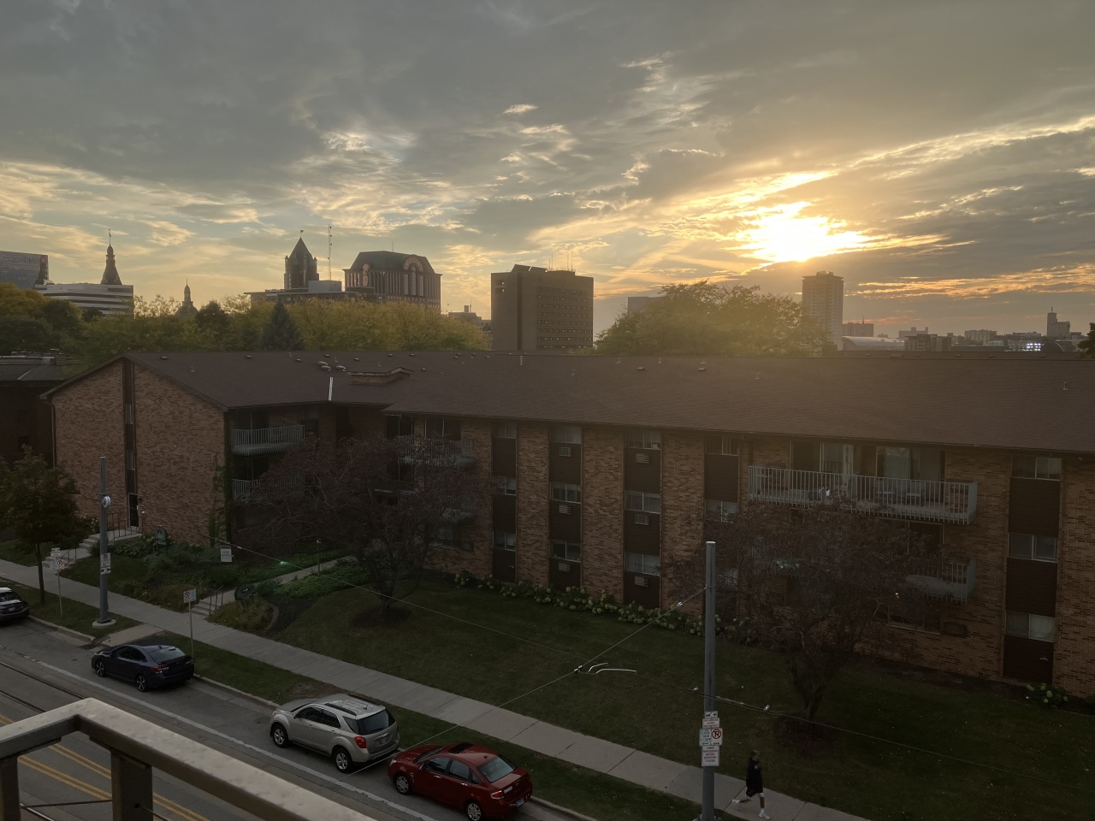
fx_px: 886
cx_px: 548
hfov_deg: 63.4
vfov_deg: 49.7
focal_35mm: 28
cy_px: 410
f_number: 1.8
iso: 32
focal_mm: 3.99
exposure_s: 1/771
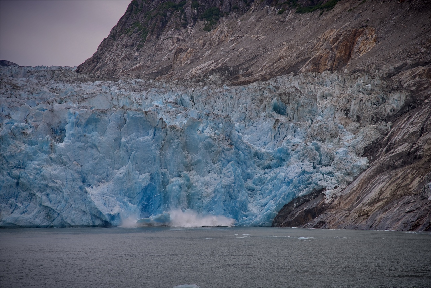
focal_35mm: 120
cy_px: 144
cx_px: 216
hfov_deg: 17.1
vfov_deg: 11.4
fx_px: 1437
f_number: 5
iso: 100
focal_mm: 120
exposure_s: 1/250
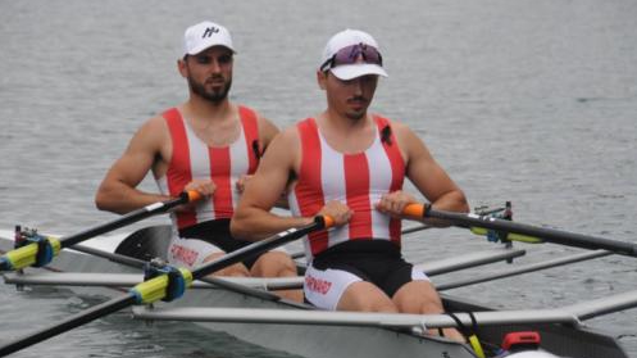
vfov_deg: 4.4
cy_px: 167
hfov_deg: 7.8
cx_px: 319
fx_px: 4668
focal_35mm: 277
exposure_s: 1/400
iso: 500
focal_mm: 175
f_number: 10
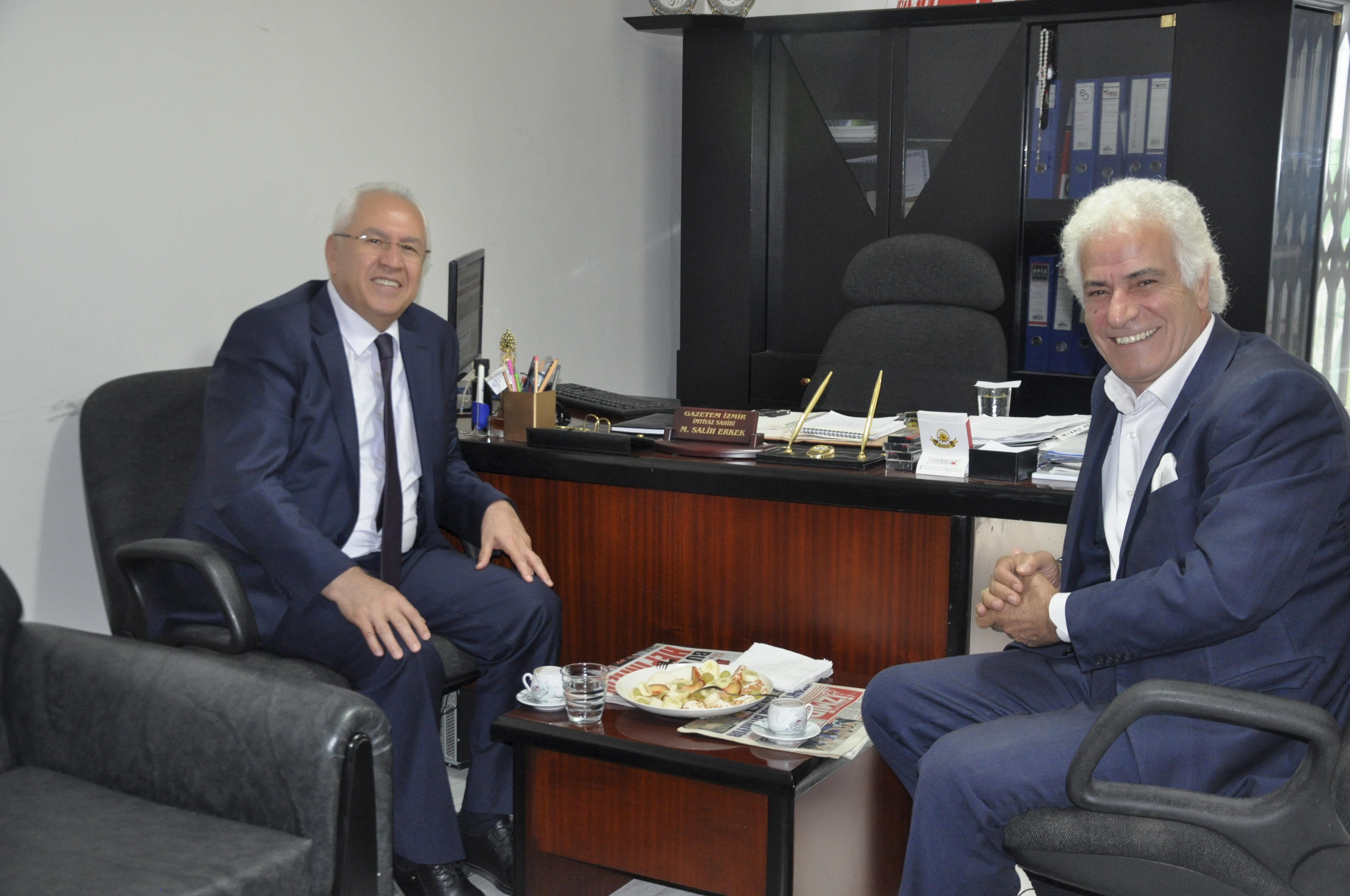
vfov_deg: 28.0
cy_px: 448
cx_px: 675
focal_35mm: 48
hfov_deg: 41.2
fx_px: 1798
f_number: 4.5
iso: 1250
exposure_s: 1/60
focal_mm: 32
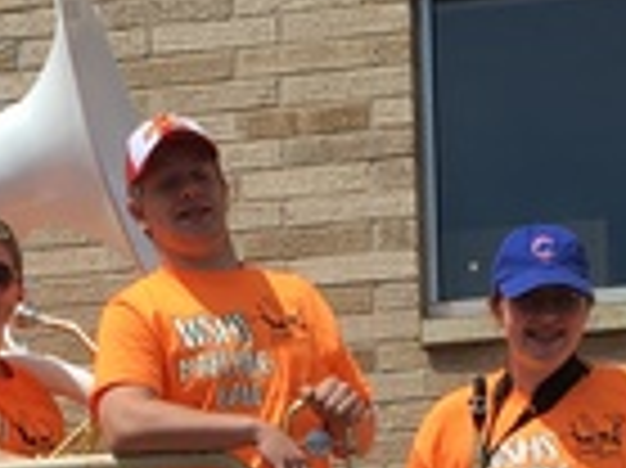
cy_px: 981
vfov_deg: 9.2
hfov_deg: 13.2
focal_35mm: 150
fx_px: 2710
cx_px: 324
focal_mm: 4.15
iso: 25
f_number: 2.2
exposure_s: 1/2198
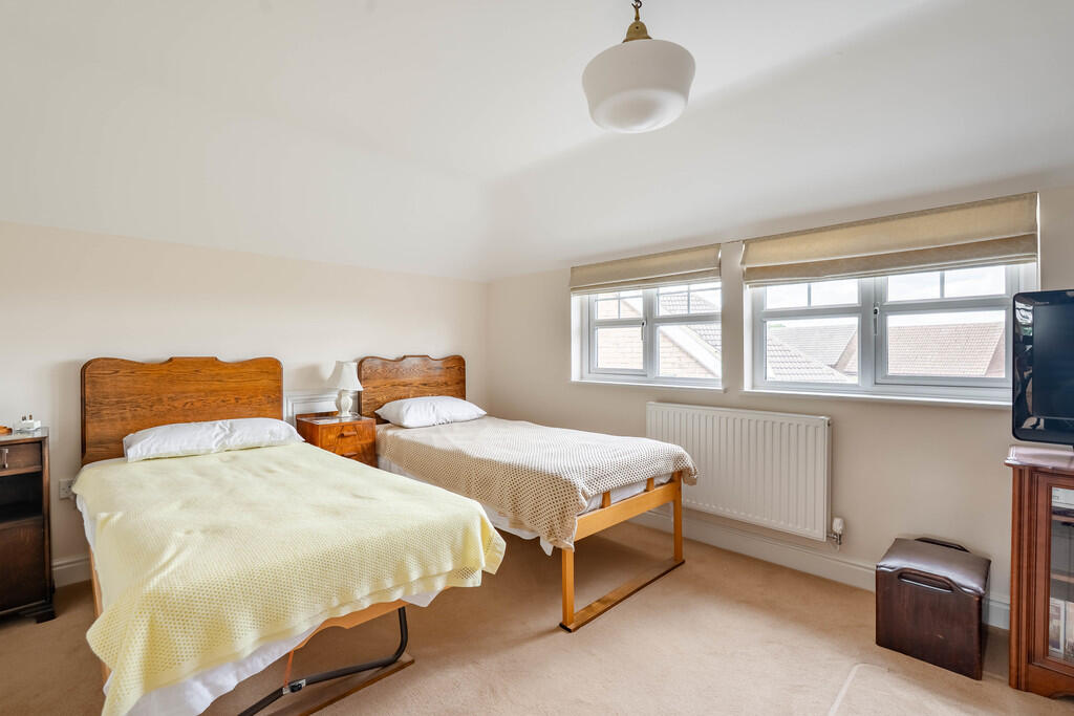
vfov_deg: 72.1
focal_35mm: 16
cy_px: 358
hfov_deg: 95.0
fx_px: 492
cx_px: 537
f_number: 8
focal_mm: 16.5
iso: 320
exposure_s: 1/80
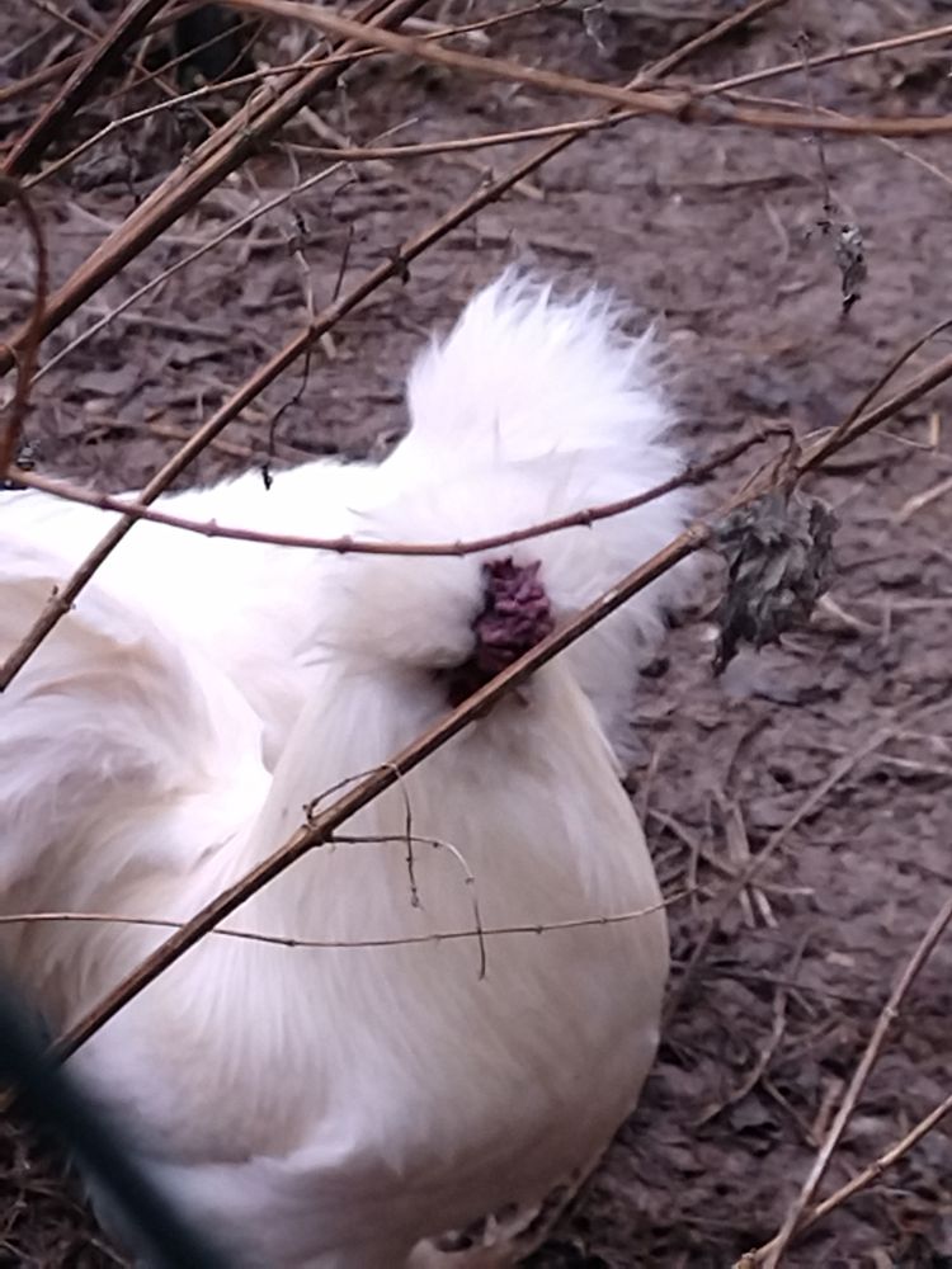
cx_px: 476
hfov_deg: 51.4
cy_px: 634
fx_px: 990
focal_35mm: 27
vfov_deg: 65.3
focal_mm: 4.74
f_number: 1.79
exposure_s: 1/344
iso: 99
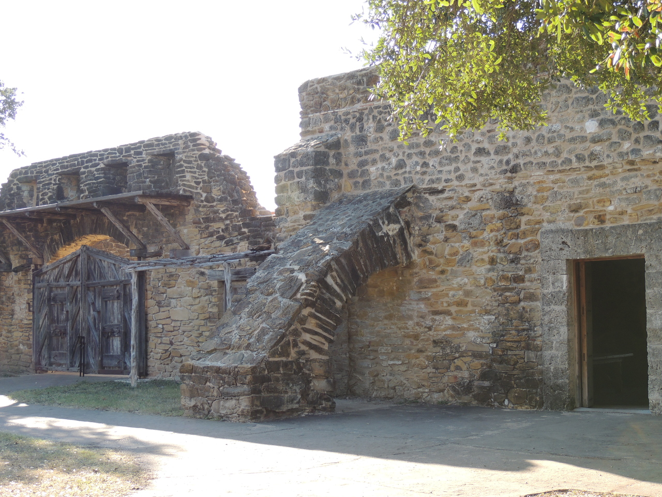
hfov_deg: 34.9
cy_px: 248
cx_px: 331
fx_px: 1052
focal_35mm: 55
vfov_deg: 26.6
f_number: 3.7
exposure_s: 1/125
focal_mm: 9.8
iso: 100
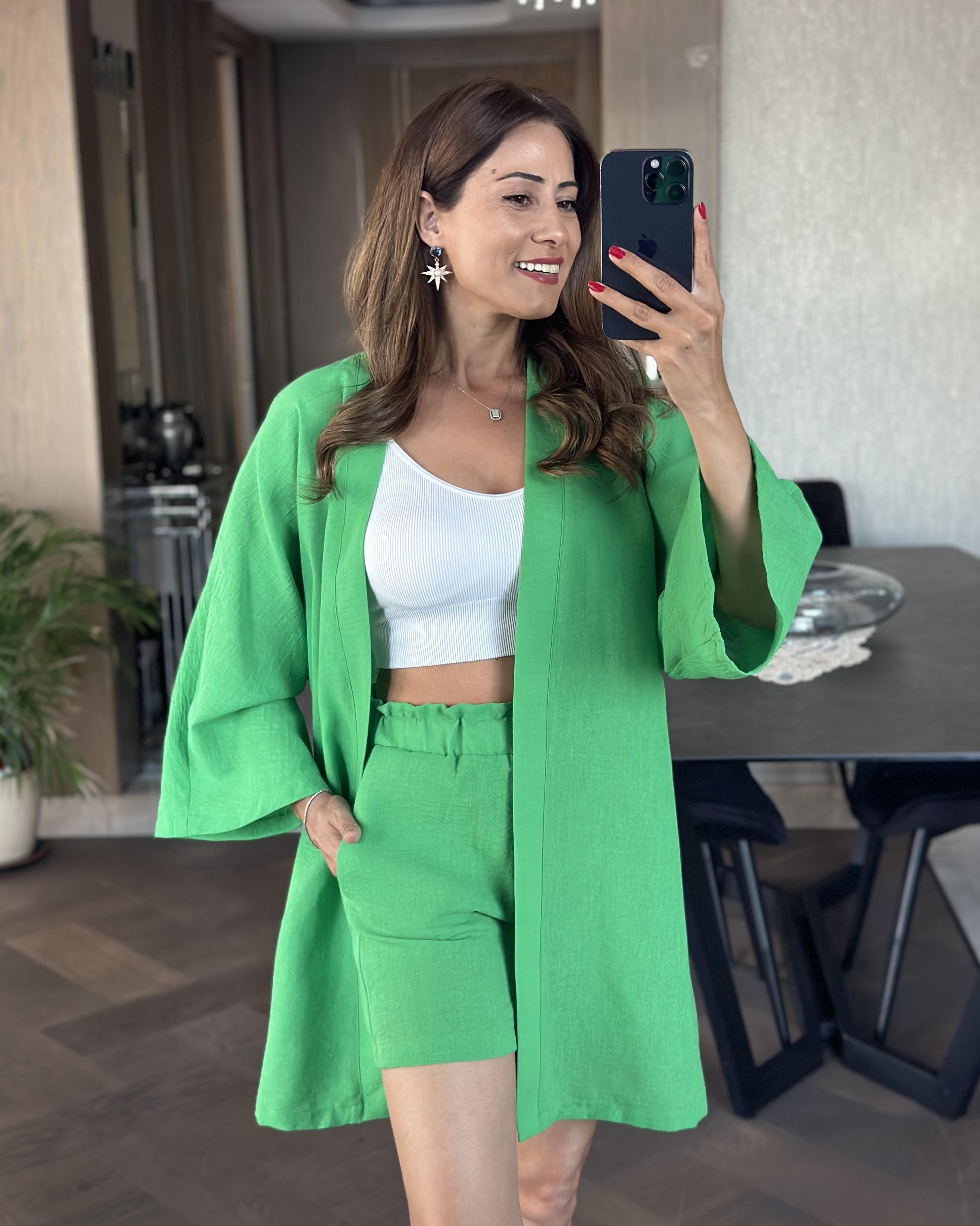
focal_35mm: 51
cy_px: 623
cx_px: 496
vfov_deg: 36.7
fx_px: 1849
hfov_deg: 29.7
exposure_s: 1/60
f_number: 1.78
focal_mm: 6.86
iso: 250
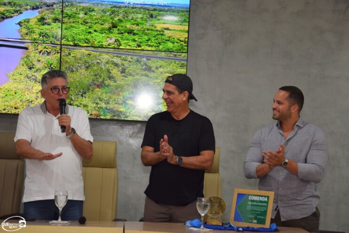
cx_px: 174
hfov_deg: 21.9
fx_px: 902
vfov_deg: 14.7
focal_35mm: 93
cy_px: 116
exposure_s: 1/80
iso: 800
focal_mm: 62
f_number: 5.3
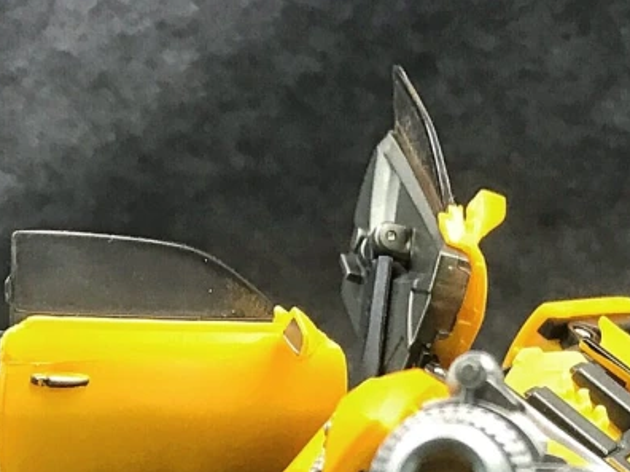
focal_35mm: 106
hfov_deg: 18.4
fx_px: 1929
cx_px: 471
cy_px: 880
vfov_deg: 12.6
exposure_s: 1/33
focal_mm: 3.99
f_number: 1.8
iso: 32
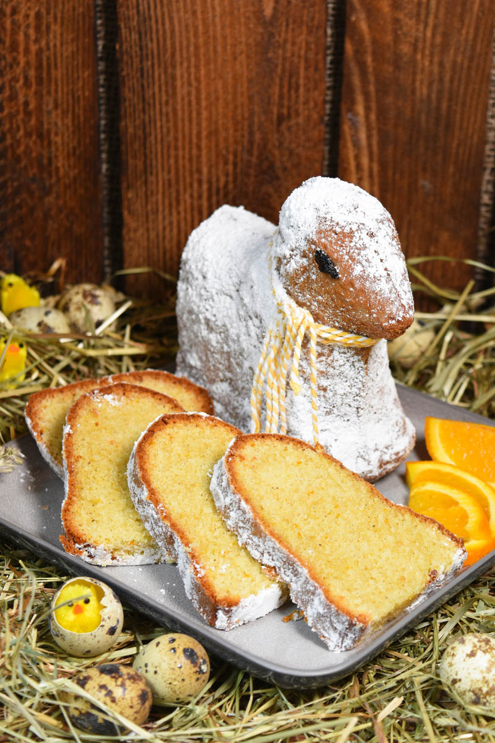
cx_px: 248
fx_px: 1485
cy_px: 372
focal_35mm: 72
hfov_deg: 18.9
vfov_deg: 28.1
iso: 800
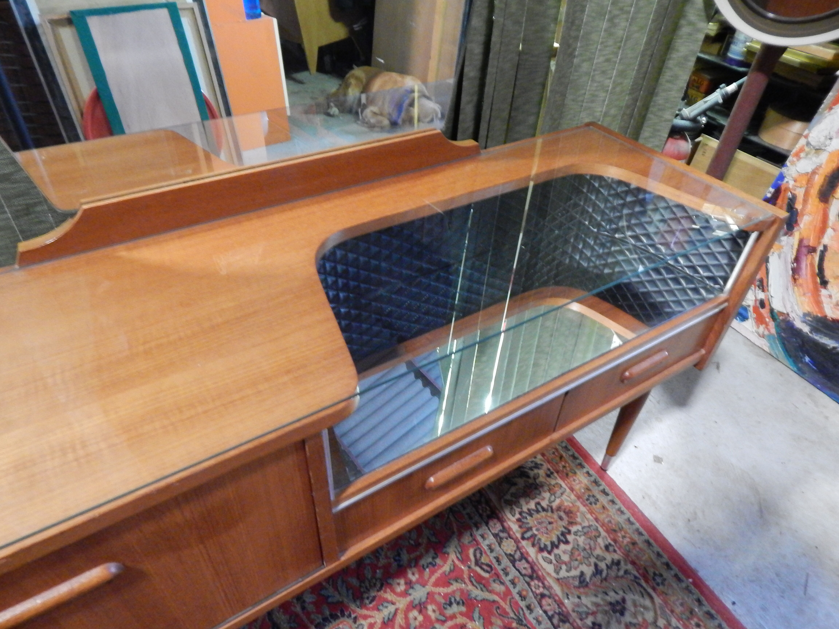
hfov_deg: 76.4
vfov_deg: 61.1
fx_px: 533
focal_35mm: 22
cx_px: 420
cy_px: 314
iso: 800
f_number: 3
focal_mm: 4
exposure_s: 1/3
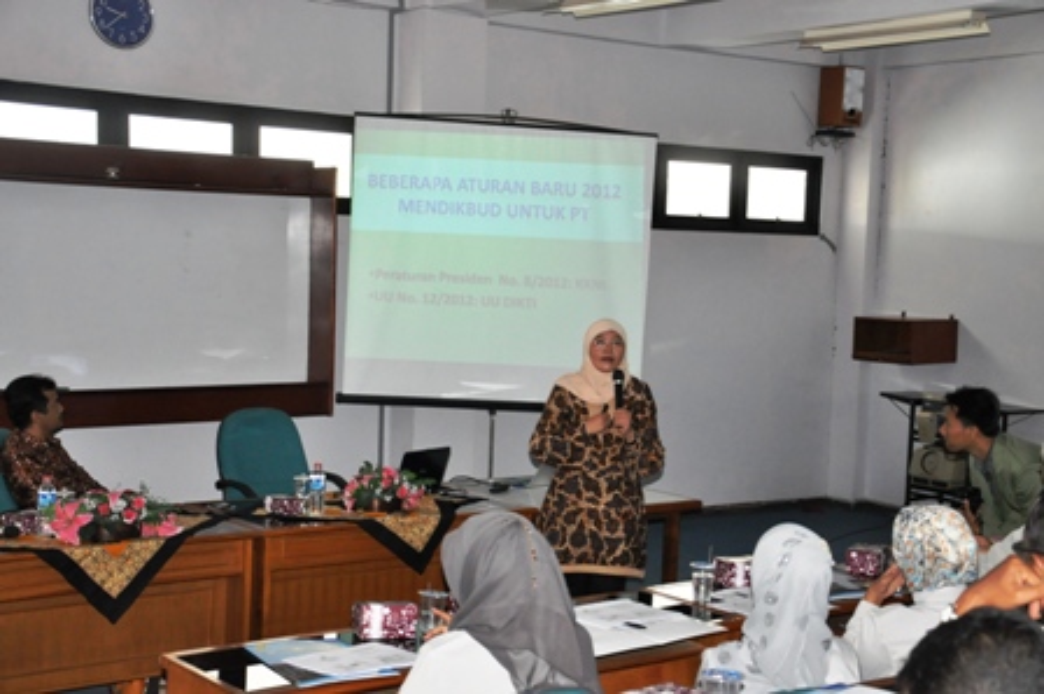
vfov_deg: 25.7
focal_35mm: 52
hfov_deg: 37.9
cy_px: 347
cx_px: 522
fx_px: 1521
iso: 1600
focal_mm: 35
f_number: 5
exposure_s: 1/60
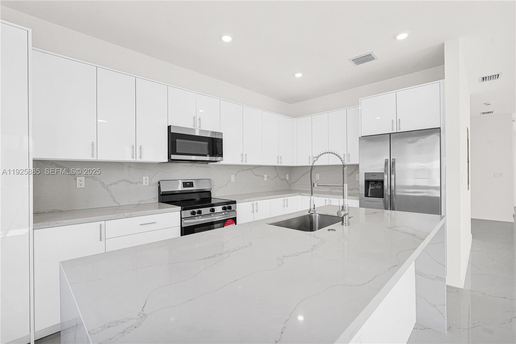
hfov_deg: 96.7
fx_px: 229
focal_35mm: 16
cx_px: 258
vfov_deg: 73.7
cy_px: 172
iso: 125
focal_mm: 16
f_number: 8
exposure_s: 1/30
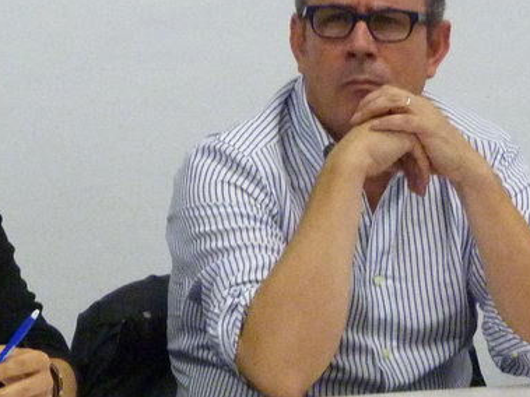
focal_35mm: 265
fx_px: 4056
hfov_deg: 7.5
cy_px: 279
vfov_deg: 5.6
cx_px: 95
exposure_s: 1/60
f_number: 3.3
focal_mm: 12.1
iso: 400
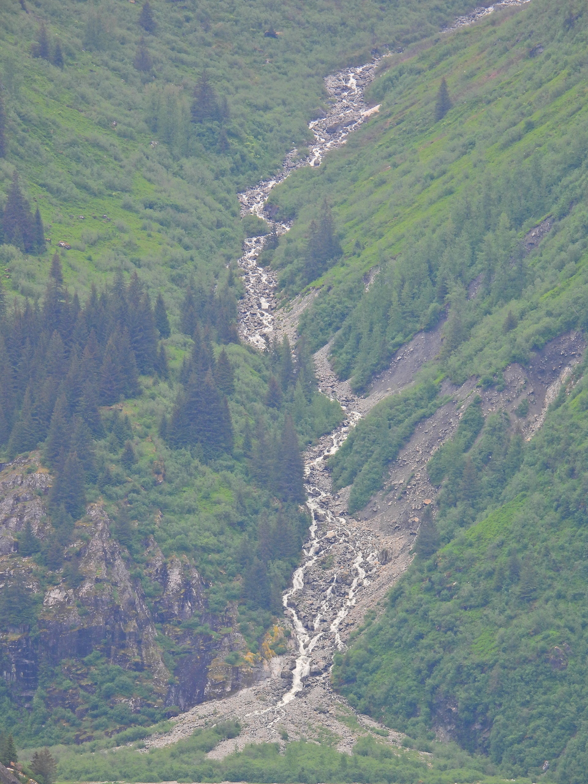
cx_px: 294
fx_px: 9059
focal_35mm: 400
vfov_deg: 5.0
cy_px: 392
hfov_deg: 3.7
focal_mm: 71.4
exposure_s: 1/125
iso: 100
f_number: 5
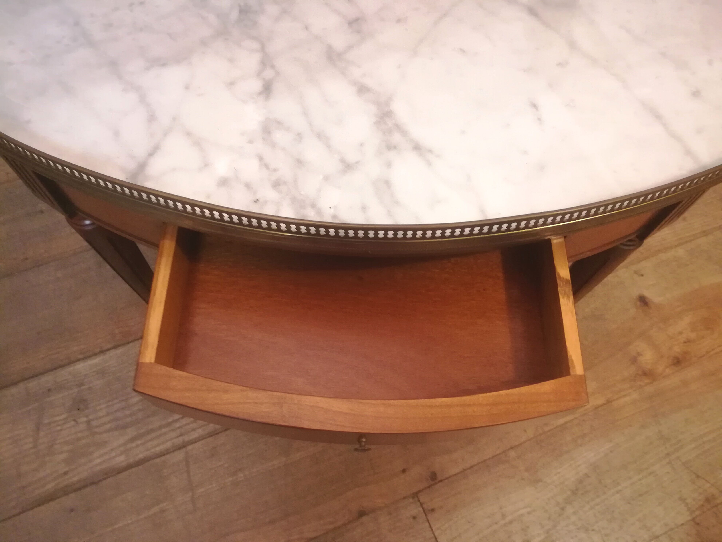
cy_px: 271
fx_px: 542
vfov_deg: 53.1
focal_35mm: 26
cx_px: 361
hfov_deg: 67.3
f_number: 2.2
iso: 640
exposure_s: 1/14.3
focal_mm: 3.83
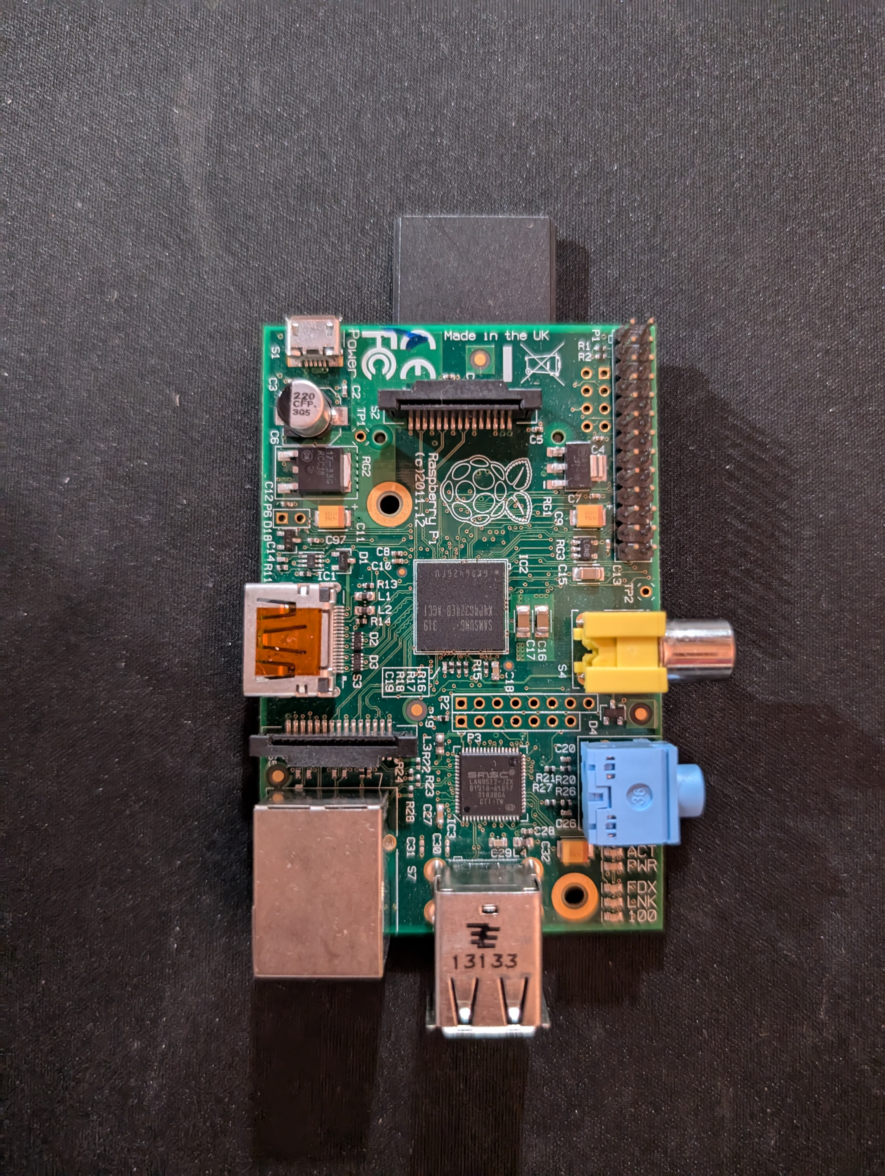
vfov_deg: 71.5
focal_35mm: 24
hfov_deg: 56.9
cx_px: 442
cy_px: 588
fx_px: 816
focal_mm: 6.9
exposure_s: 1/40
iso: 1163
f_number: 1.68
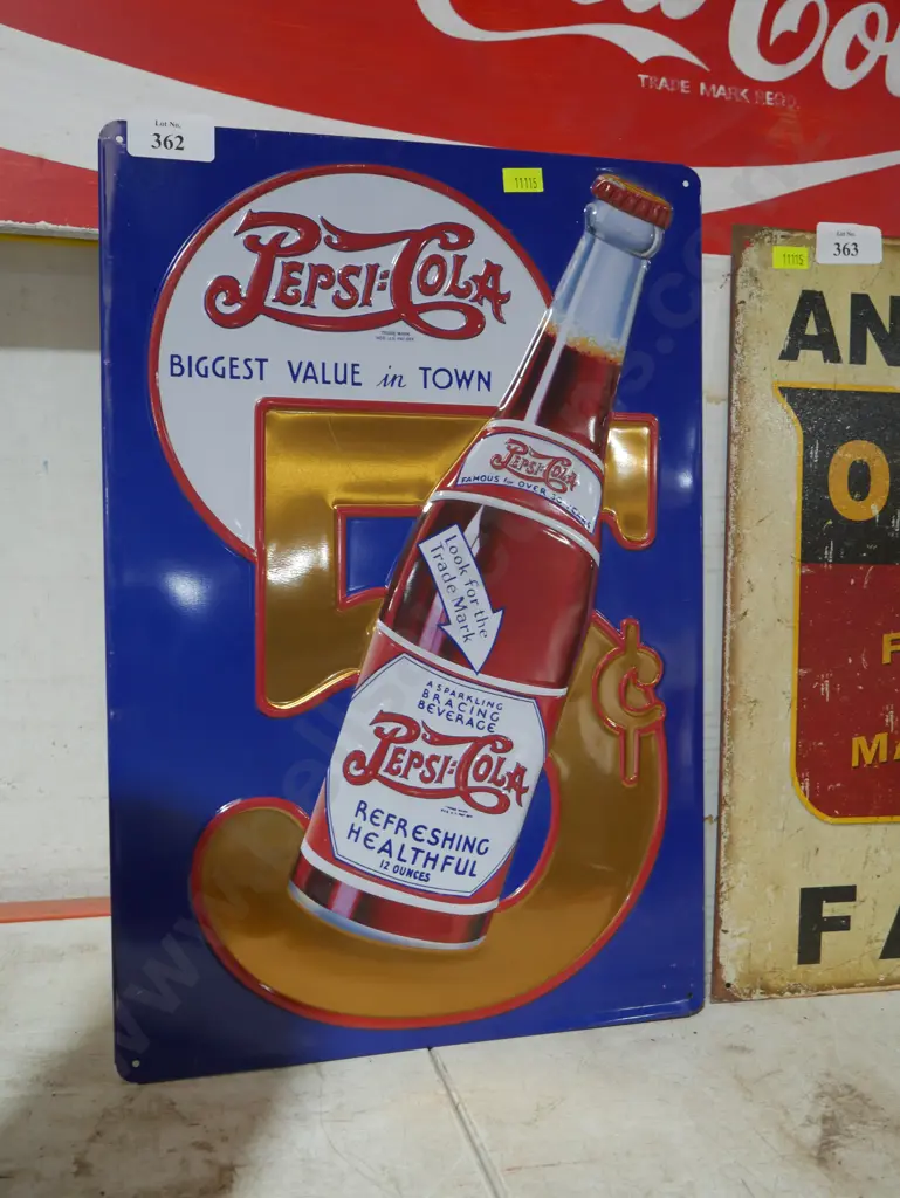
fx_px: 1247
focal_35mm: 36
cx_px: 450
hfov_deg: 39.7
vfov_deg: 51.3
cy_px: 599
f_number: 4
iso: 640
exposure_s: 1/60
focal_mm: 18
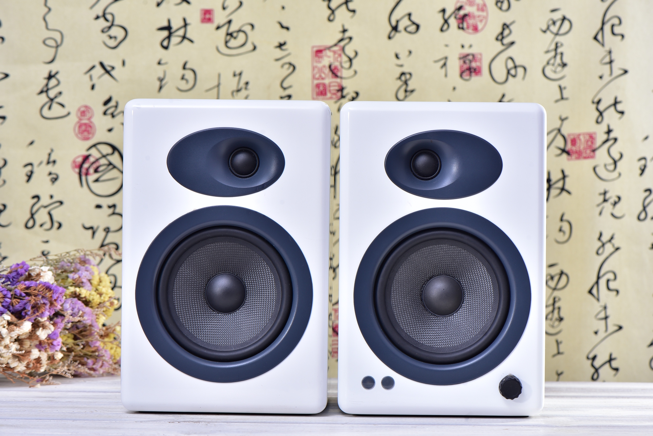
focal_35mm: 105
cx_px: 326
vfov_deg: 13.1
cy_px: 218
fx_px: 1905
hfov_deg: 19.4
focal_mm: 105
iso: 200
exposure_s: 1/125
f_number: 11
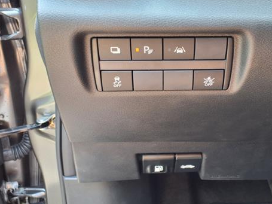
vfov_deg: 37.6
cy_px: 83
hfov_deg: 48.5
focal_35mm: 38
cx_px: 170
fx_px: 299
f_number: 1.9
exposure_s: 1/40
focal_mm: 3.58
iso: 40
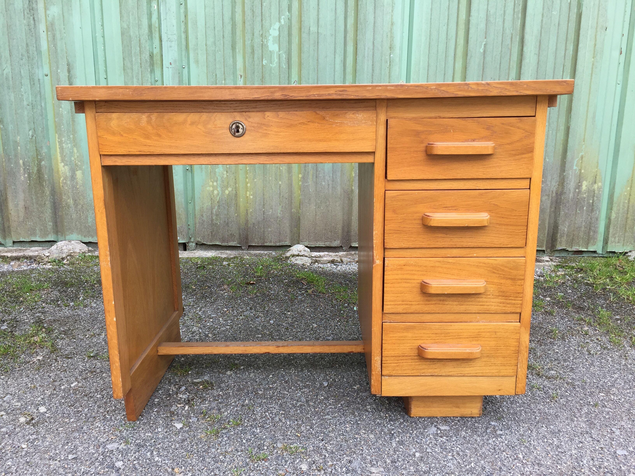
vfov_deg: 48.2
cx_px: 318
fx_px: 532
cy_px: 238
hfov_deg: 61.7
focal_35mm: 29
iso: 32
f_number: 2.2
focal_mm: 4.15
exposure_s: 1/205
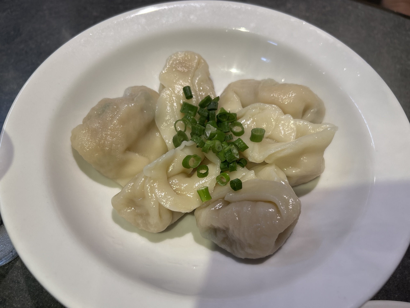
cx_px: 205
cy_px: 154
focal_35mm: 26
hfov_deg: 67.3
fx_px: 308
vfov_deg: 53.1
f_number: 1.5
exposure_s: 1/117
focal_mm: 5.7
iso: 32
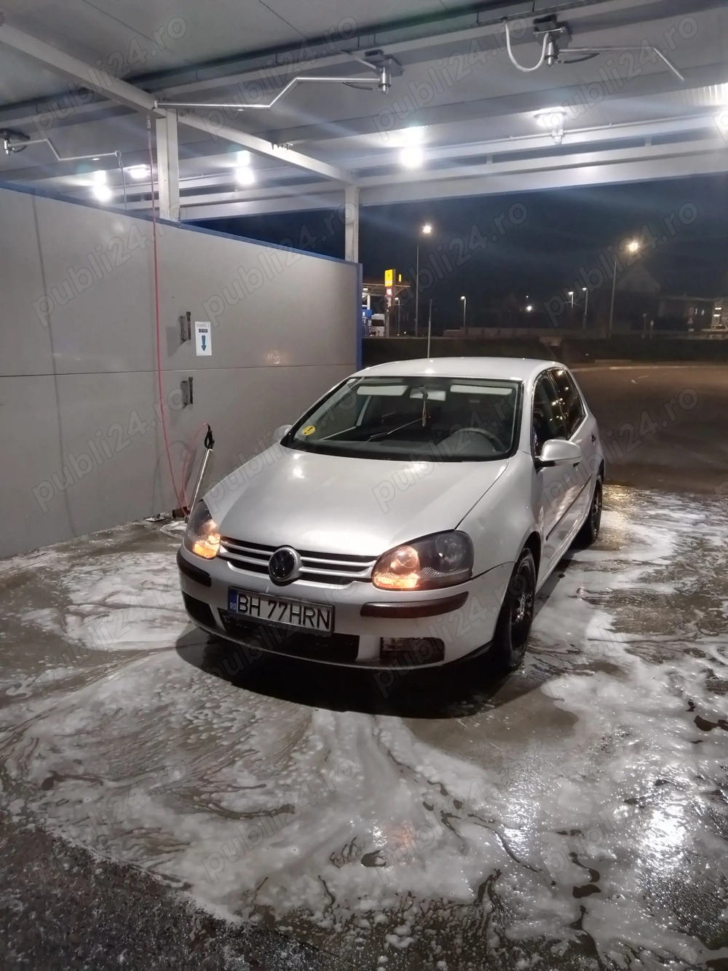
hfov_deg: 78.1
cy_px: 486
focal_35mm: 16
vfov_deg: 94.5
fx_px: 449
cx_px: 364
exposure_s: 1/33.3
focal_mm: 1.68
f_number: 1.9
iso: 503
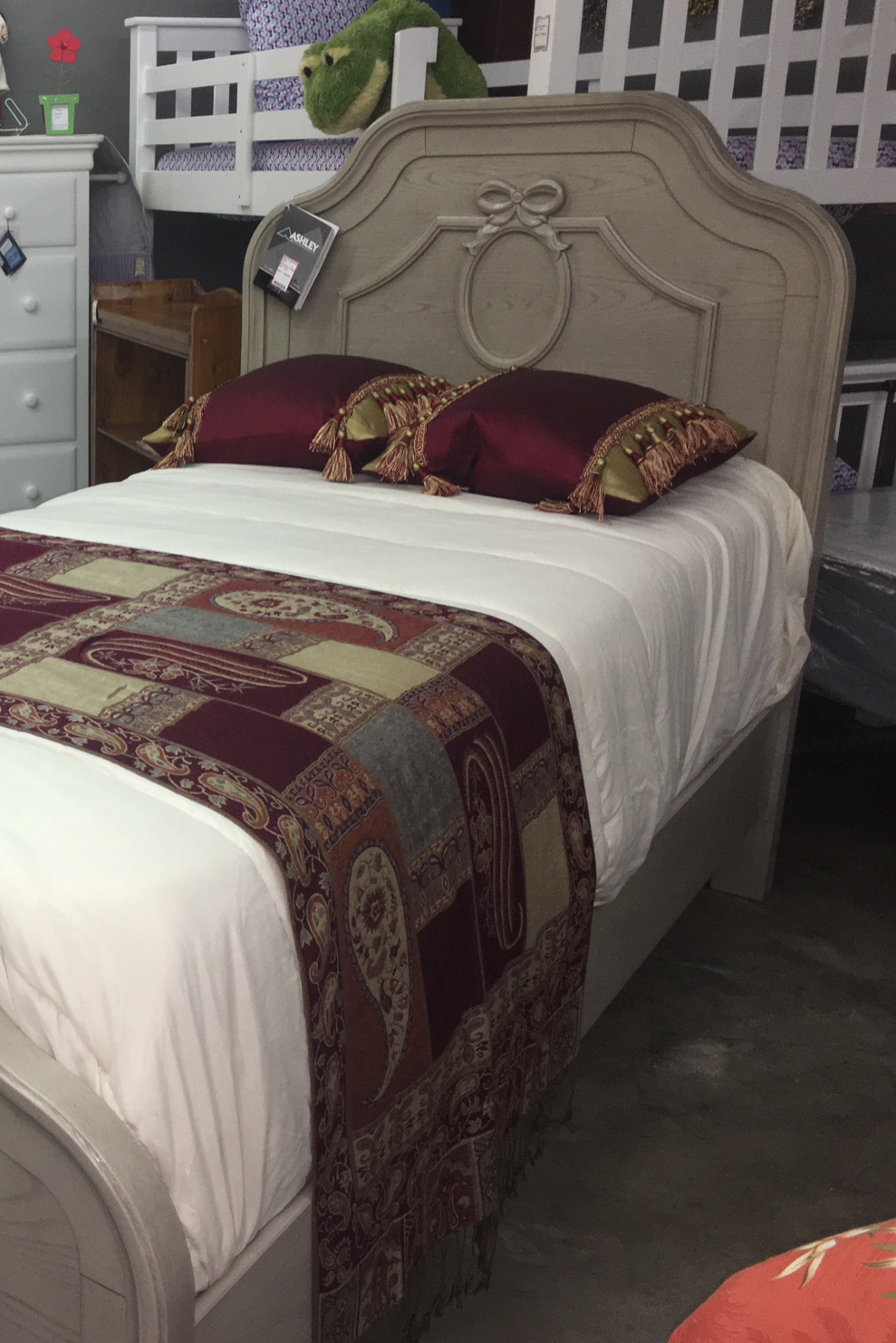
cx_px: 5
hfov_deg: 30.4
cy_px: 671
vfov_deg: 47.4
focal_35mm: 41
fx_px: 1530
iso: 40
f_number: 2.2
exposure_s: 1/30
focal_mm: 4.15
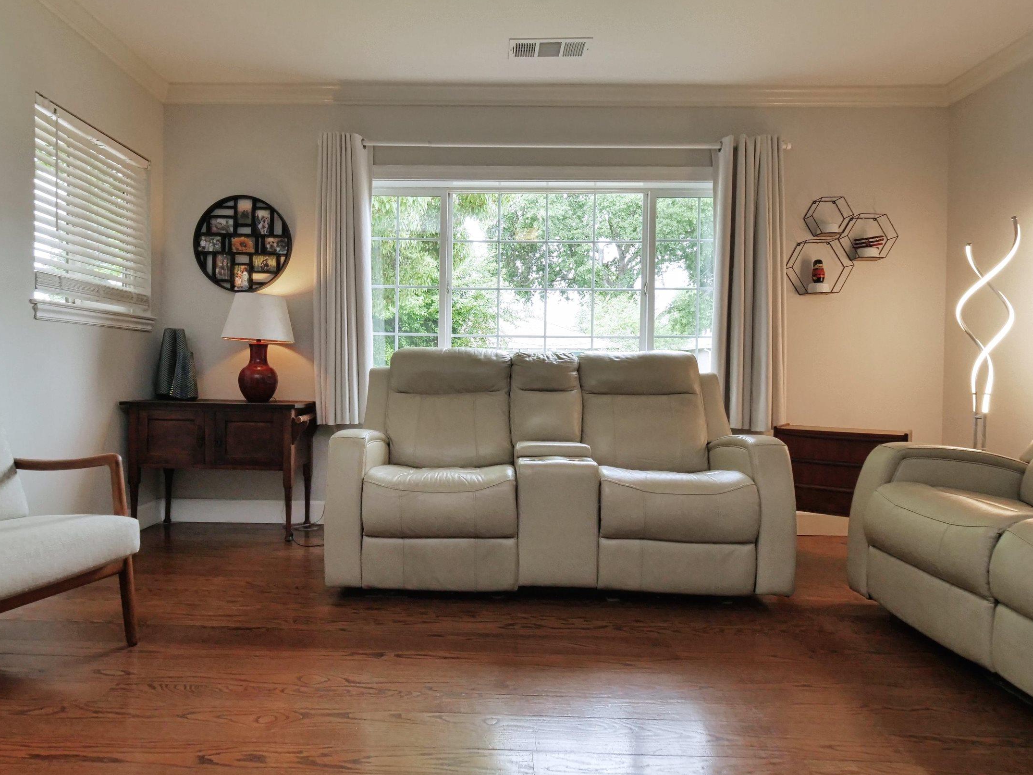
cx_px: 497
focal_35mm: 20
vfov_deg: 66.0
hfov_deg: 81.7
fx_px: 597
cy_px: 379
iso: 800
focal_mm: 7
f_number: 5
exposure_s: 1/160
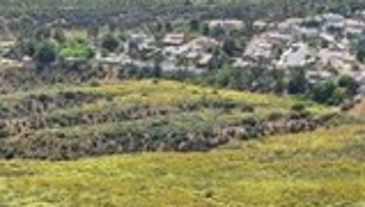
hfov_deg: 13.7
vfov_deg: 7.7
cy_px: 490
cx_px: -161
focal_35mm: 148
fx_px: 1435
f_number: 2.8
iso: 140
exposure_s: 1/2500
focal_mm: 8.4
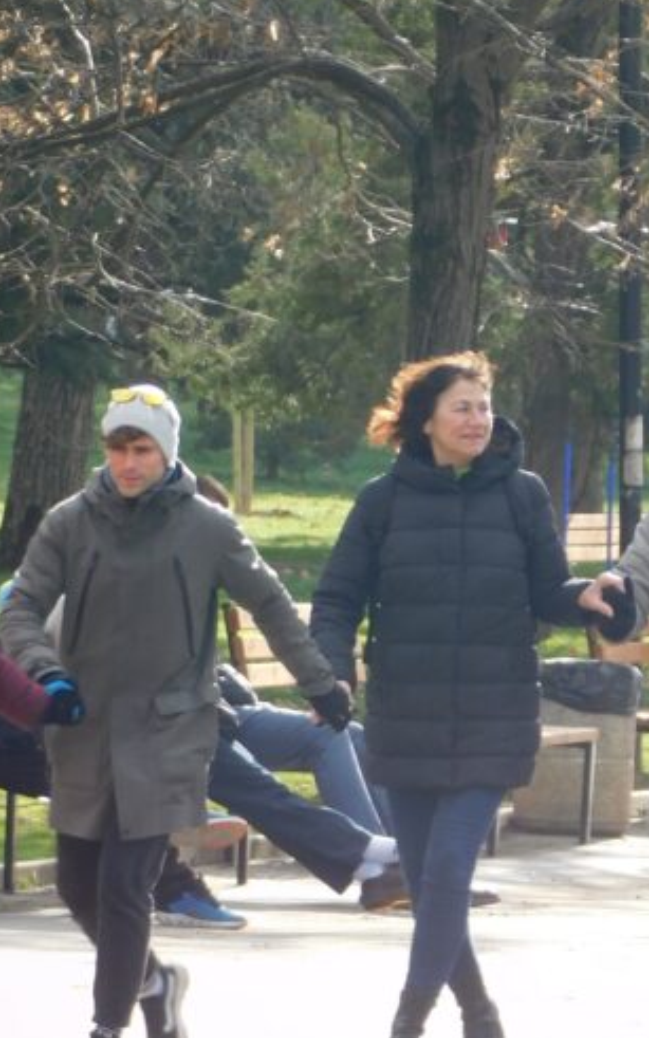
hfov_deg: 2.4
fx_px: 15758
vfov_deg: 3.8
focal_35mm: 557
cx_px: 738
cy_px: 579
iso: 125
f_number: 5.8
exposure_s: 1/125
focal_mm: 59.7
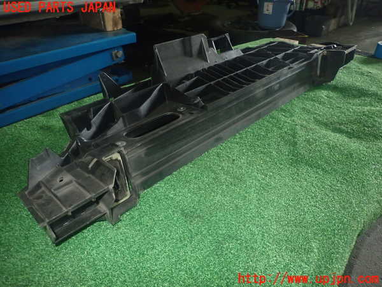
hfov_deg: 69.4
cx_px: 191
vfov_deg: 54.9
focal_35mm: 25
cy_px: 144
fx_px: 276
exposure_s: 1/30
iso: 500
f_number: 5.6
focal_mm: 4.5
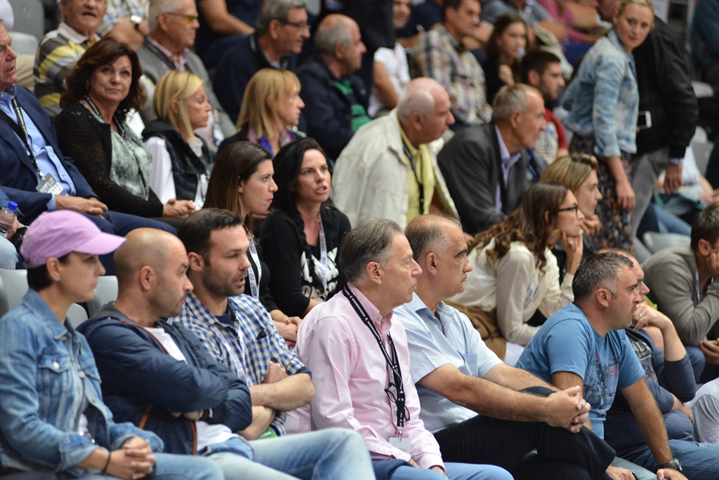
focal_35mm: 185
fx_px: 3697
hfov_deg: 11.1
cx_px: 360
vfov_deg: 7.4
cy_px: 240
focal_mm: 185
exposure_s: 1/320
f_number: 3.5
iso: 2500
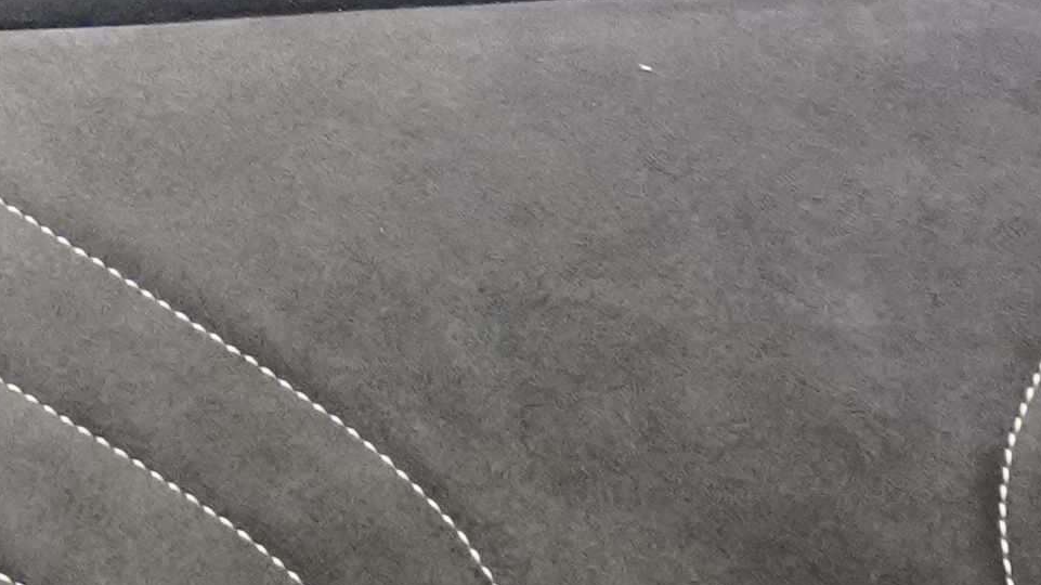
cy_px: -1202
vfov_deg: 6.9
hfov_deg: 12.1
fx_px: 4333
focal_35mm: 157
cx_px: -1094
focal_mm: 16
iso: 2000
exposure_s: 1/30
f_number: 3.5
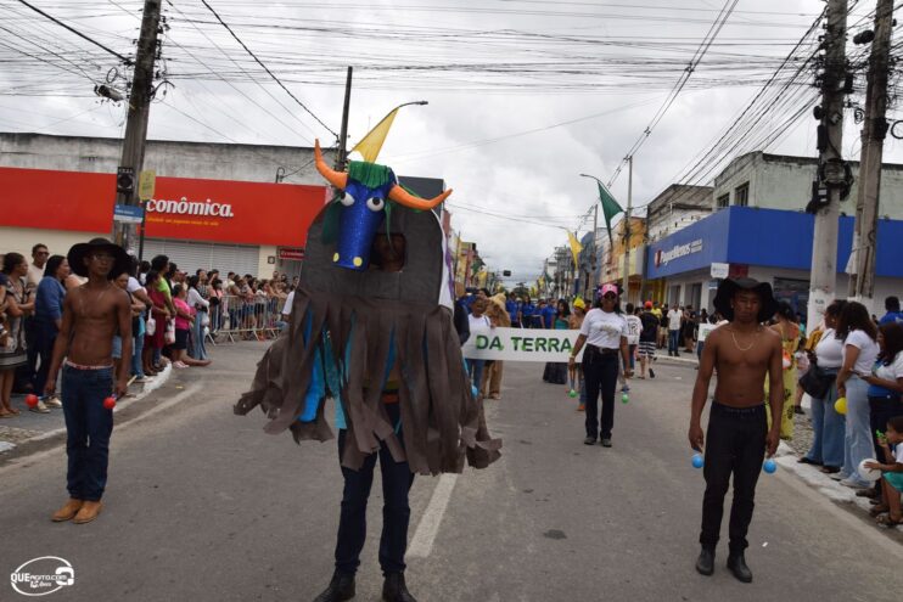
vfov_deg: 47.9
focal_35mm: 27
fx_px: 677
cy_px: 301
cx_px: 452
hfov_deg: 67.4
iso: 100
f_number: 10
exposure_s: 1/200
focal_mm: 18
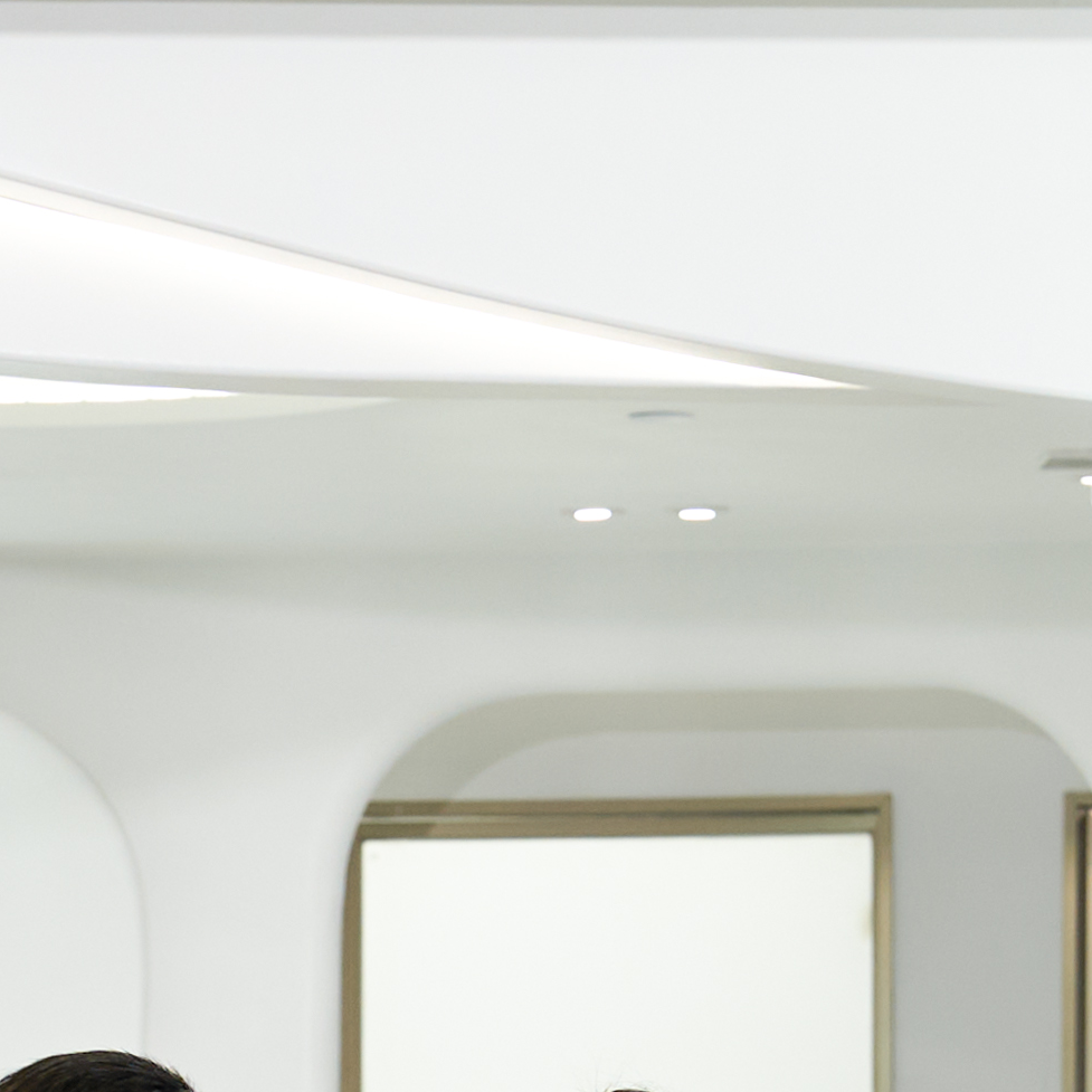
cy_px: 1807
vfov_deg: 6.7
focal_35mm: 256
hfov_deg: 6.8
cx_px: 34
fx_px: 9137
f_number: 4.5
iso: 400
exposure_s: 1/250
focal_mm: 42
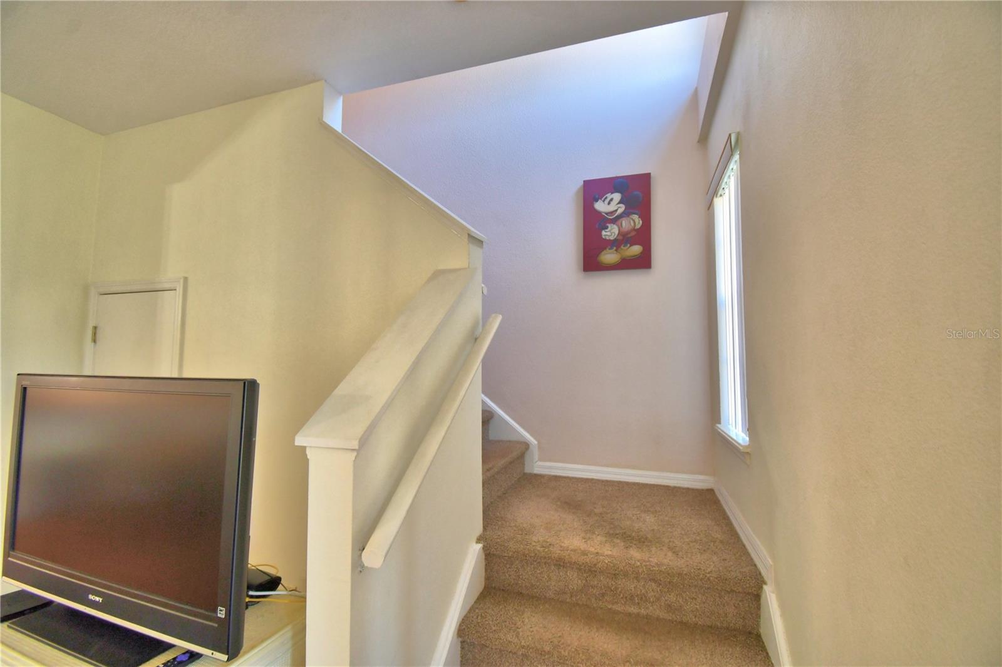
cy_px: 334
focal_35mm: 15
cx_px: 501
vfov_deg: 77.3
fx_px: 417
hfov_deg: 100.4
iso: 400
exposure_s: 1/30
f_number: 4.5
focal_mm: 10
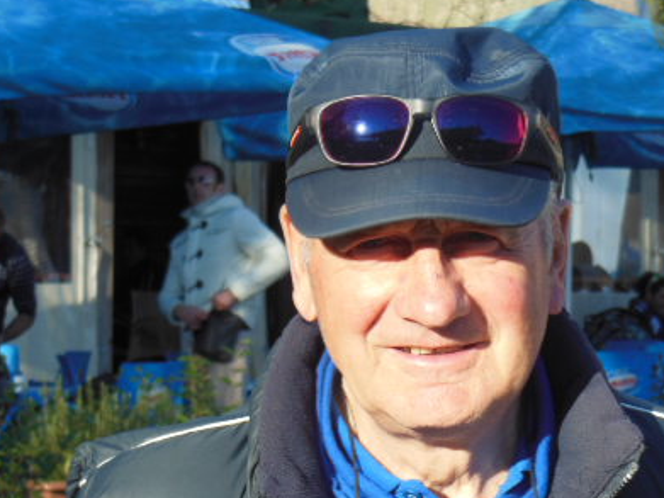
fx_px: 3356
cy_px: 369
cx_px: 442
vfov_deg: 8.5
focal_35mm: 175
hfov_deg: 11.3
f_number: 5.7
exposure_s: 1/160
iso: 125
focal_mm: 19.1
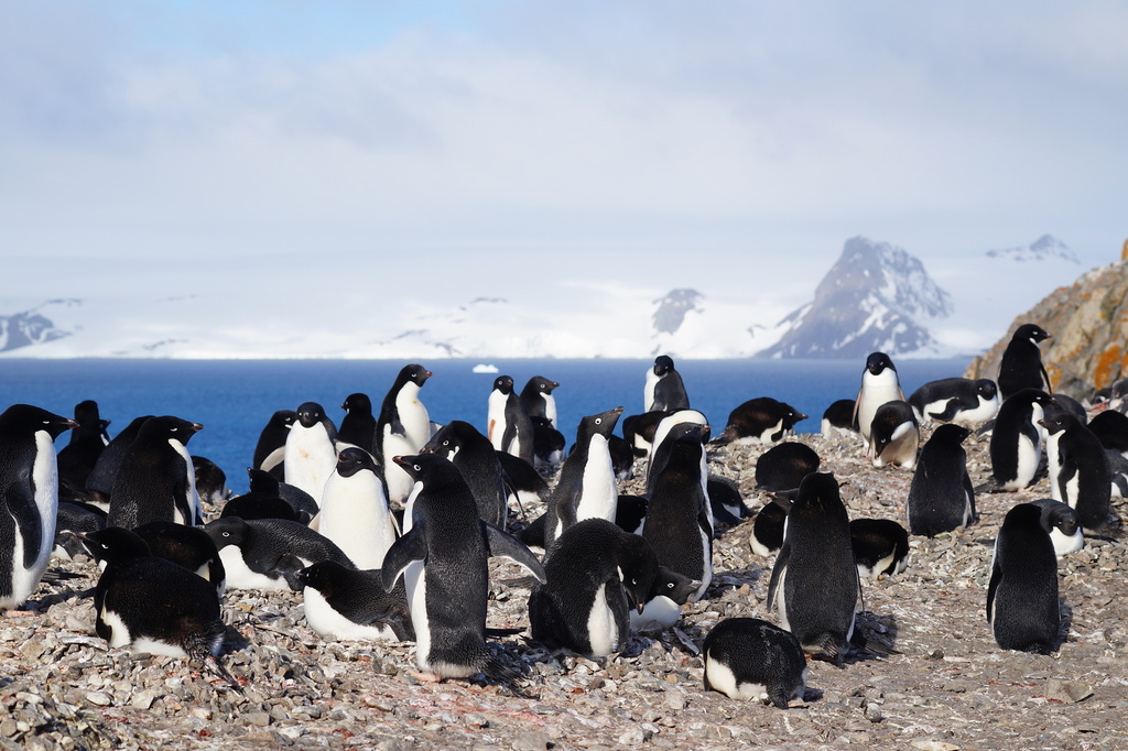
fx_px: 3289
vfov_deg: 13.0
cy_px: 376
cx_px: 564
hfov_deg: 19.5
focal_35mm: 105
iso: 100
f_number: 8
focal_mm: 70
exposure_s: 1/400
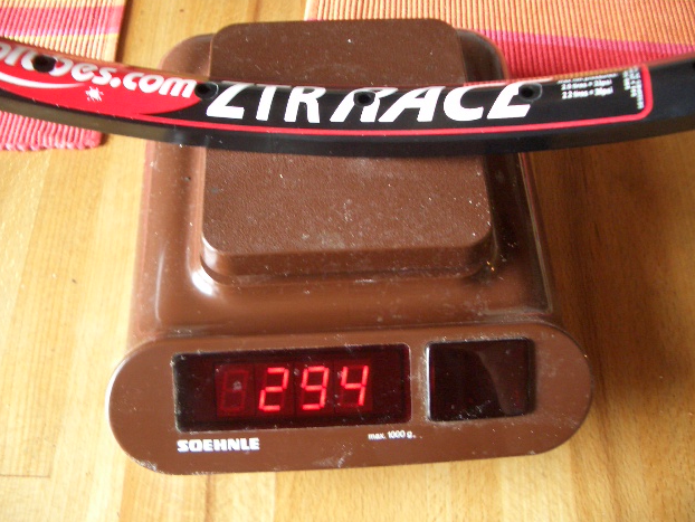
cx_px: 355
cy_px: 258
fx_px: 723
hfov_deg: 51.3
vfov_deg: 39.7
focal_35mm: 36
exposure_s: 1/13
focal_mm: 5.8
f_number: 2.6
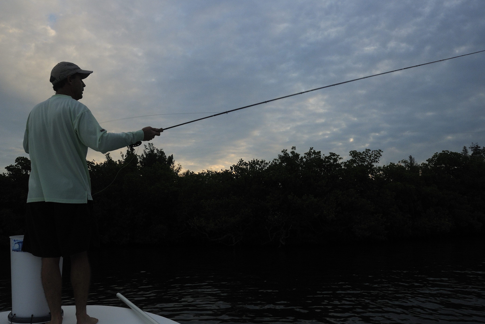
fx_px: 391
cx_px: 243
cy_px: 168
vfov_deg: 45.1
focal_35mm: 29
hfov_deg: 63.6
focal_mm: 18
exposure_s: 1/80
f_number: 13
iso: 200
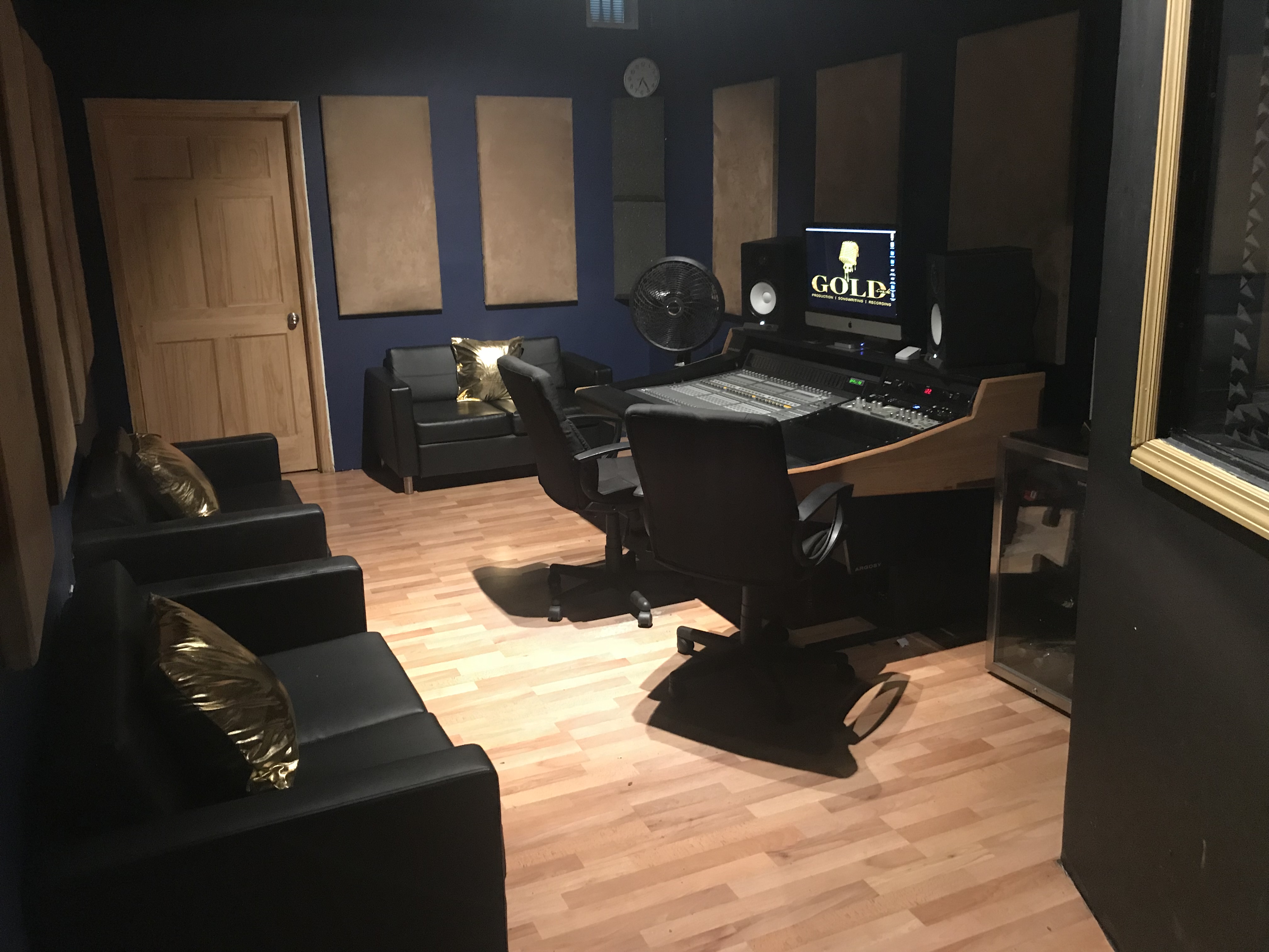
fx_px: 1026
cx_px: 634
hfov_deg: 63.4
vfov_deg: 49.7
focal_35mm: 28
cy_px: 476
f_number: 1.8
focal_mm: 3.99
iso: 80
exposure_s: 1/6
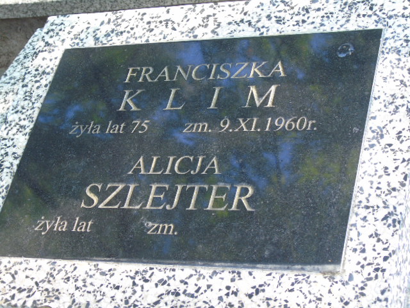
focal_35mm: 82
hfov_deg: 23.8
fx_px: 971
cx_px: 205
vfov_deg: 18.0
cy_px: 154
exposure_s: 1/40
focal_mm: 15
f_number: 4.1
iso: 80
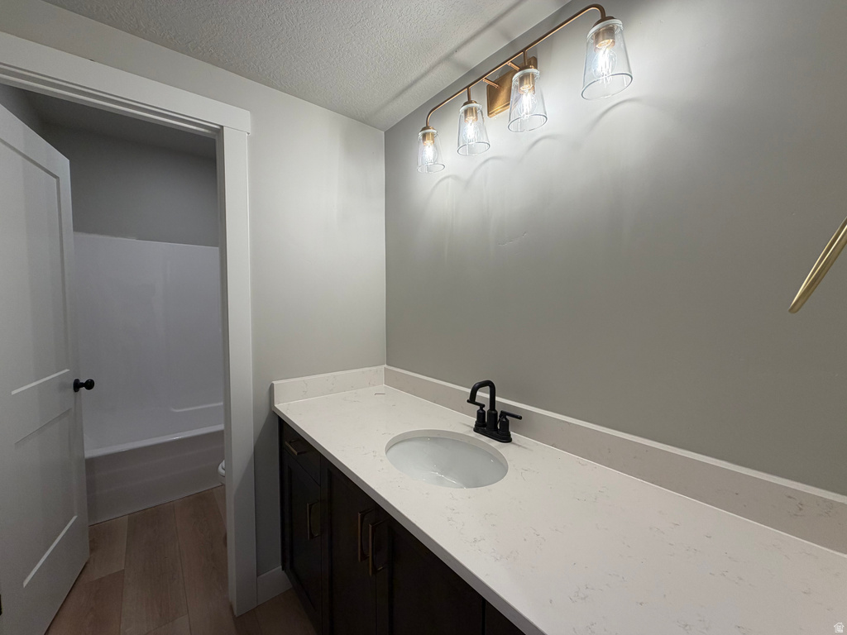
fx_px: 343
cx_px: 424
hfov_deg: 102.1
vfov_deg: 85.7
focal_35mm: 14
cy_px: 318
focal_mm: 2.22
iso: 100
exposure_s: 1/120
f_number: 2.2
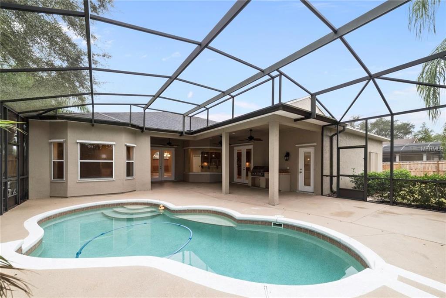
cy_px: 149
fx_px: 173
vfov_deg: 81.2
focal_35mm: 14
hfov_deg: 104.2
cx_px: 223
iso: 250
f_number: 8
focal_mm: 14
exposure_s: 1/25
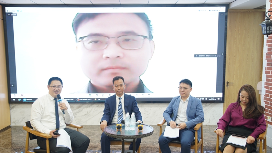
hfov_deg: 55.3
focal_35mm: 36
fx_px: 260
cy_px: 88
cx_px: 135
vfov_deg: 32.8
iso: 320
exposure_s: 1/40
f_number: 4
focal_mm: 34
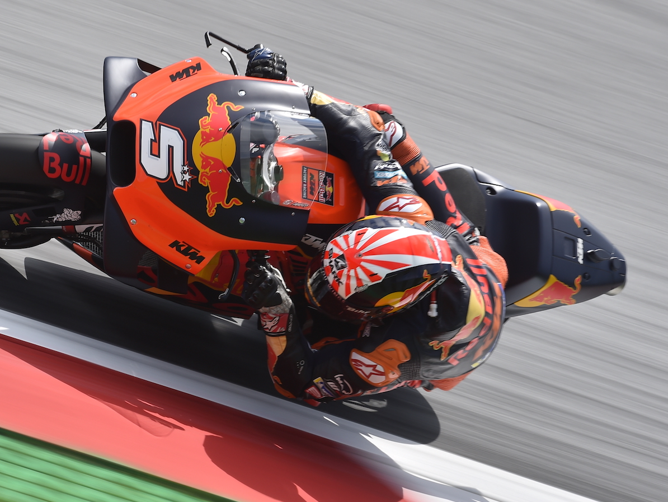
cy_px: 182
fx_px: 17892
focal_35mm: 927
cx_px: 230
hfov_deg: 2.1
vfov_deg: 1.6
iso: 100
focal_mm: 600
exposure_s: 1/125
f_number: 16
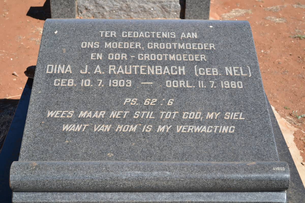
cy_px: 102
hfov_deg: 31.9
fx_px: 534
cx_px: 152
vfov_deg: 21.6
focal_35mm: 63
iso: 160
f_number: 5.6
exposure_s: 1/125
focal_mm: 42
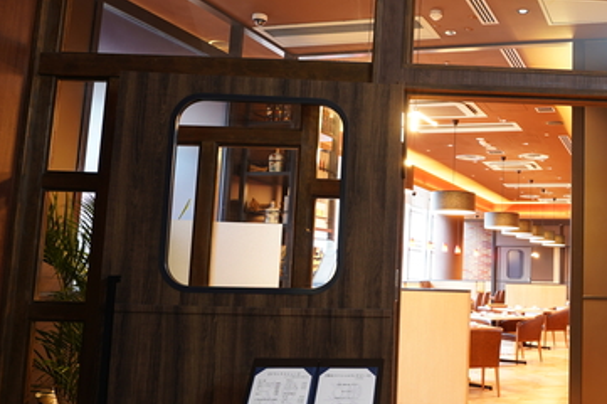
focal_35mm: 38
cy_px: 193
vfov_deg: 35.0
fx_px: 640
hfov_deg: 46.5
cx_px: 529
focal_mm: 16
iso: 100
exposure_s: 1.6
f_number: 5.6
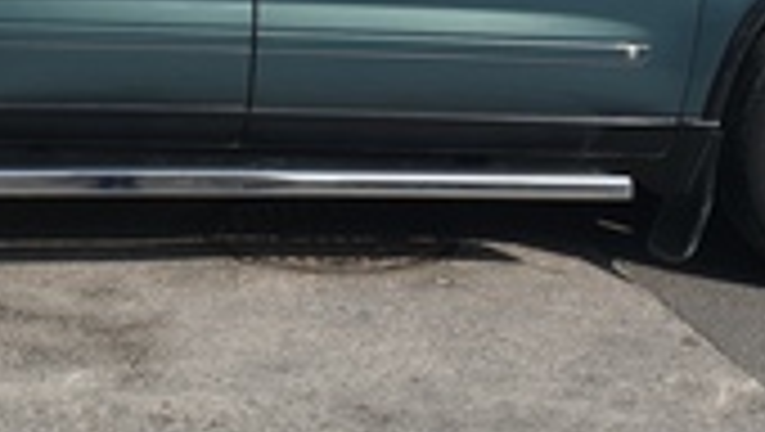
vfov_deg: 15.5
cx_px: 191
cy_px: -52
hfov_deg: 27.5
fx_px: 1543
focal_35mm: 76
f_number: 2.4
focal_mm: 4.3
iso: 50
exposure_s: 1/1808
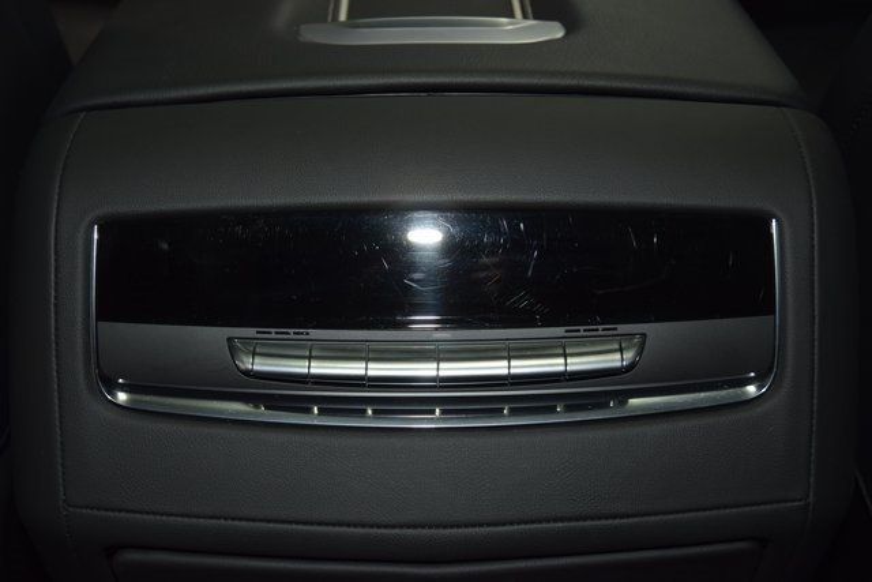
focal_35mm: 52
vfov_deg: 25.8
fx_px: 1272
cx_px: 436
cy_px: 291
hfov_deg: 37.8
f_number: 4.2
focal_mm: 35
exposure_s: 1/60
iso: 640
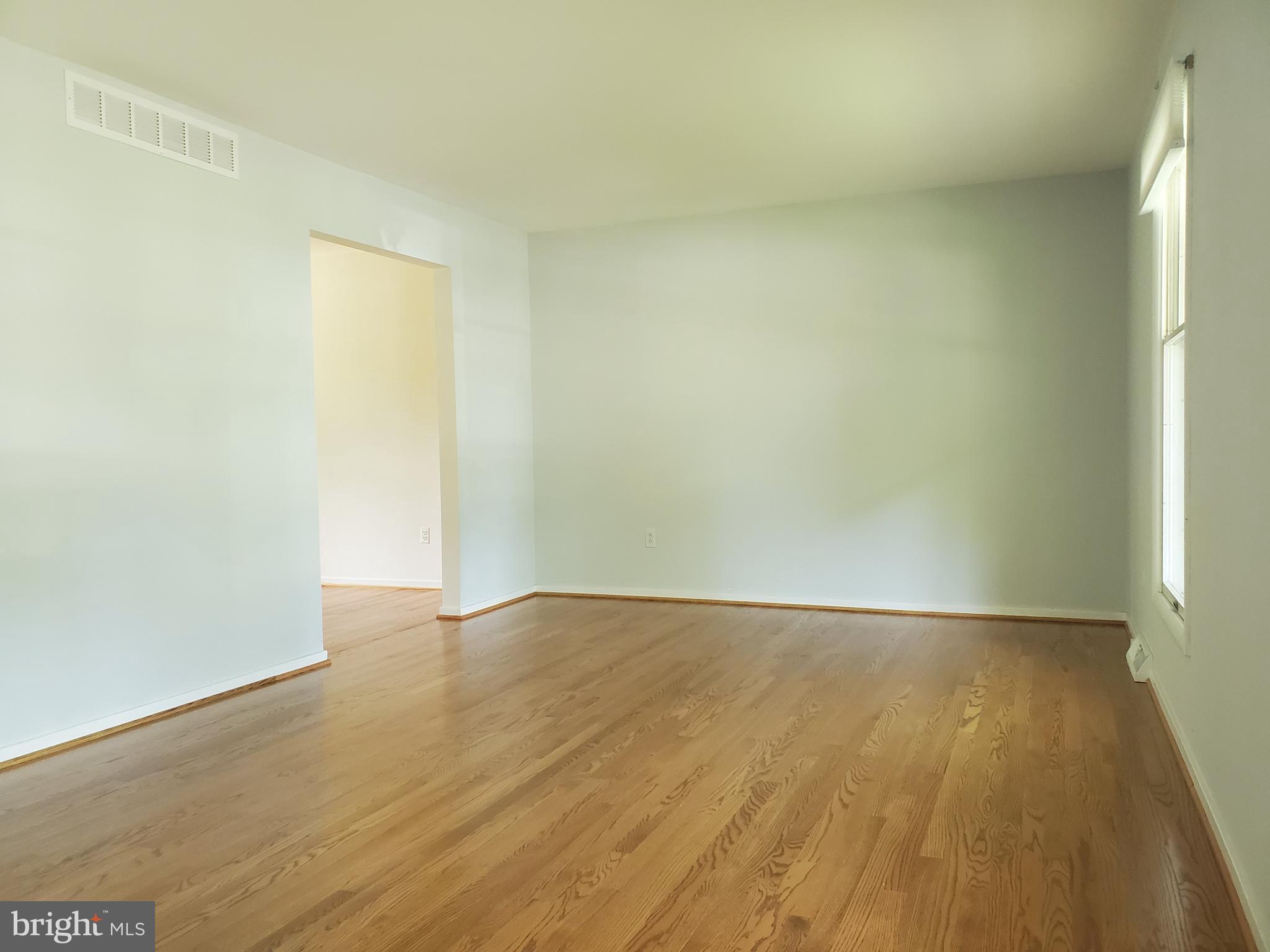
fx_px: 954
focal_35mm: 26
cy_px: 476
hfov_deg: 67.3
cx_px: 635
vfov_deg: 53.1
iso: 250
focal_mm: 4.3
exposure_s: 1/40
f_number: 2.4
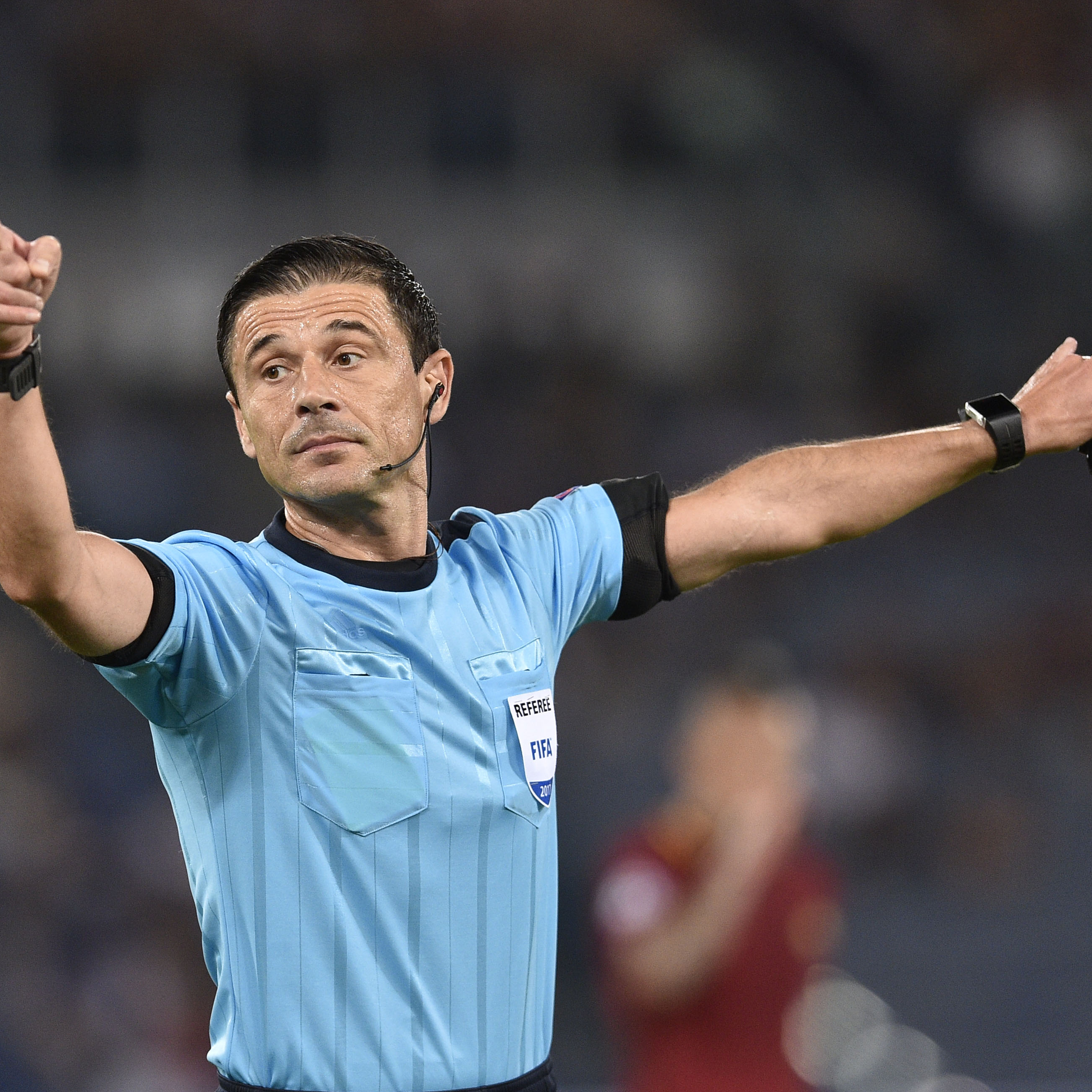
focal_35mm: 556
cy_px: 548
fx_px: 19844
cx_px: 392
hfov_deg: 3.2
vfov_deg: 3.2
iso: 2500
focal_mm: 400
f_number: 3.5
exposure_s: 1/1000
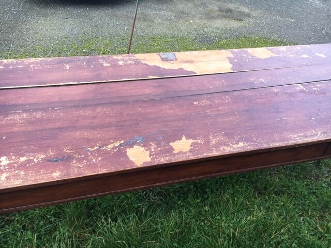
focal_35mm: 29
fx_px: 277
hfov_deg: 61.7
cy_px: 124
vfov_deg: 48.2
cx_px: 166
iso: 25
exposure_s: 1/158
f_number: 2.2
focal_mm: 4.15
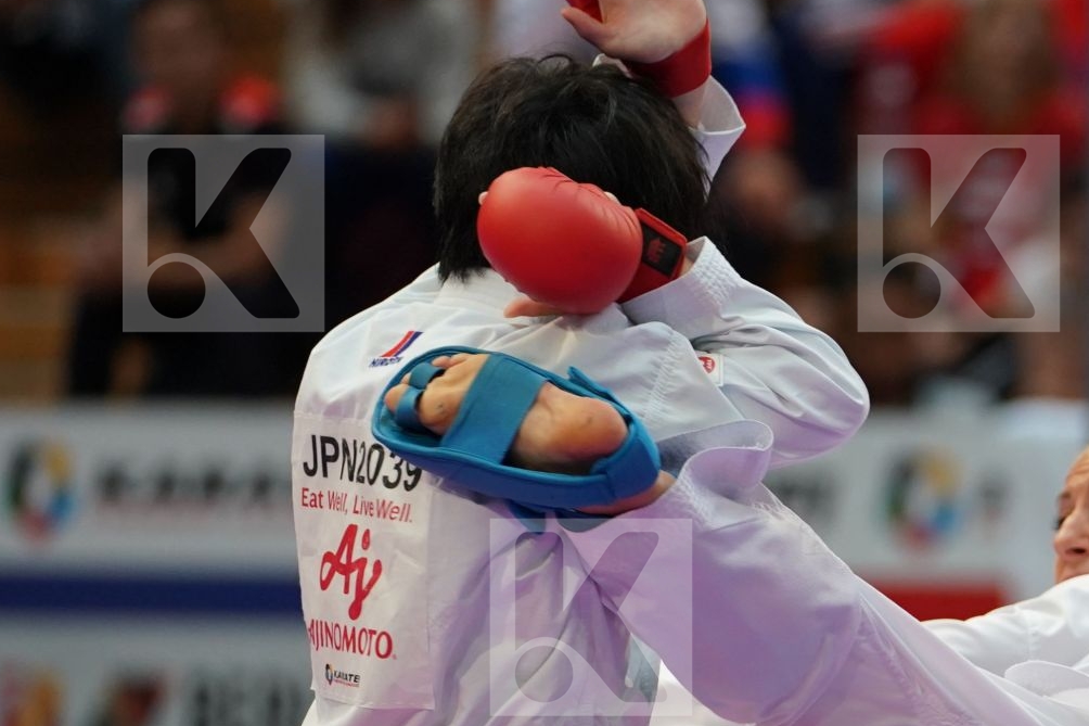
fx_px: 14154
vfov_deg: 2.9
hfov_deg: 4.4
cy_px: 617
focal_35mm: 468
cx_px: 959
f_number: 2.8
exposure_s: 1/1000
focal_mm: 174
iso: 1600
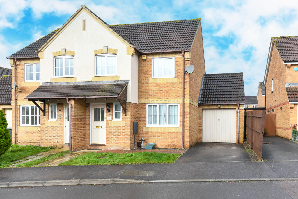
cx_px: 149
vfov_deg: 49.6
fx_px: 215
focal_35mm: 26
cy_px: 100
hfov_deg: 69.4
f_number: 6.3
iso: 500
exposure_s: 1/800
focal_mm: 26
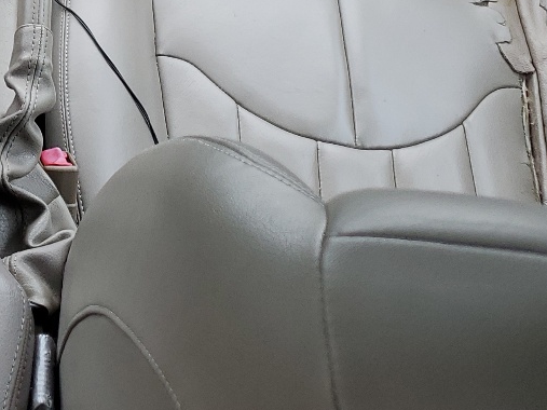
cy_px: -85
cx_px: -145
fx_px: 1295
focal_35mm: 82
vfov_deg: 17.2
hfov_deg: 21.7
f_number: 1.5
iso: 50
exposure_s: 1/217
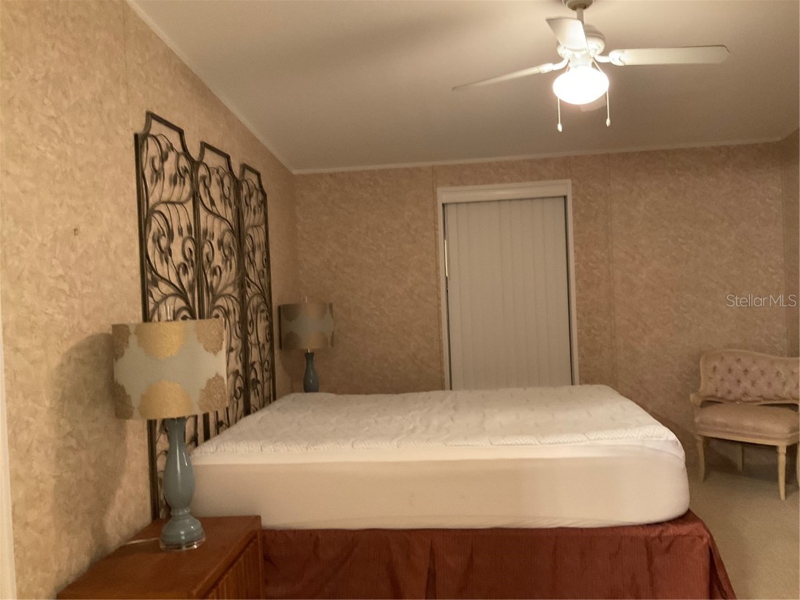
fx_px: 670
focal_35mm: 29
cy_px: 300
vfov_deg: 48.2
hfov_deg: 61.7
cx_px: 400
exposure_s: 1/30
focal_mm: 3
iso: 250
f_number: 1.8
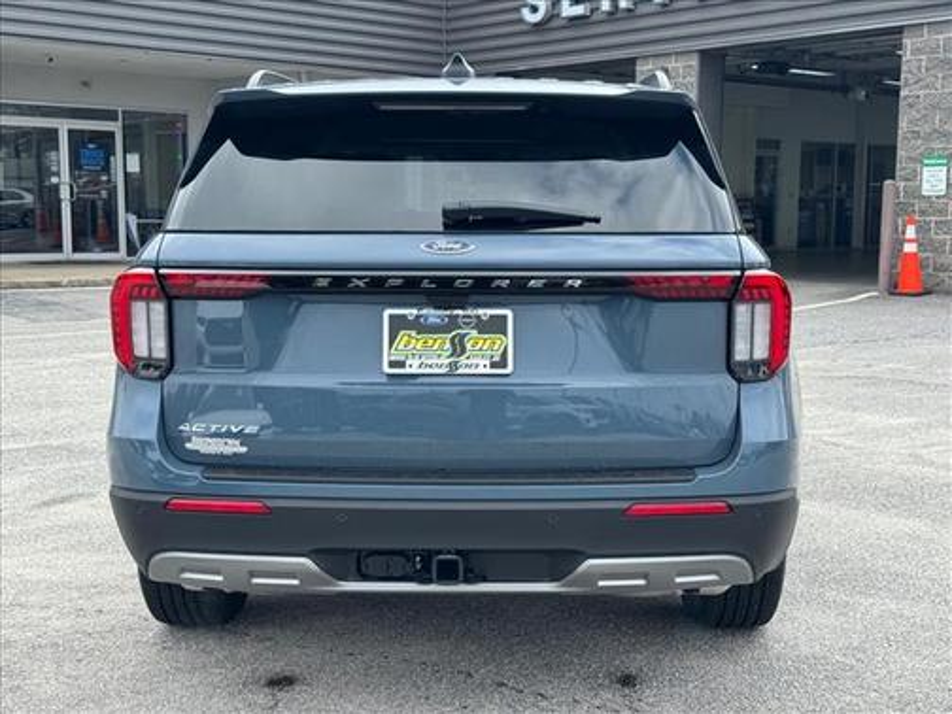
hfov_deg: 39.7
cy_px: 357
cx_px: 476
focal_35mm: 48
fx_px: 1320
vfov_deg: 30.3
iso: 64
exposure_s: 1/1312
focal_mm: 6.76
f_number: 1.78
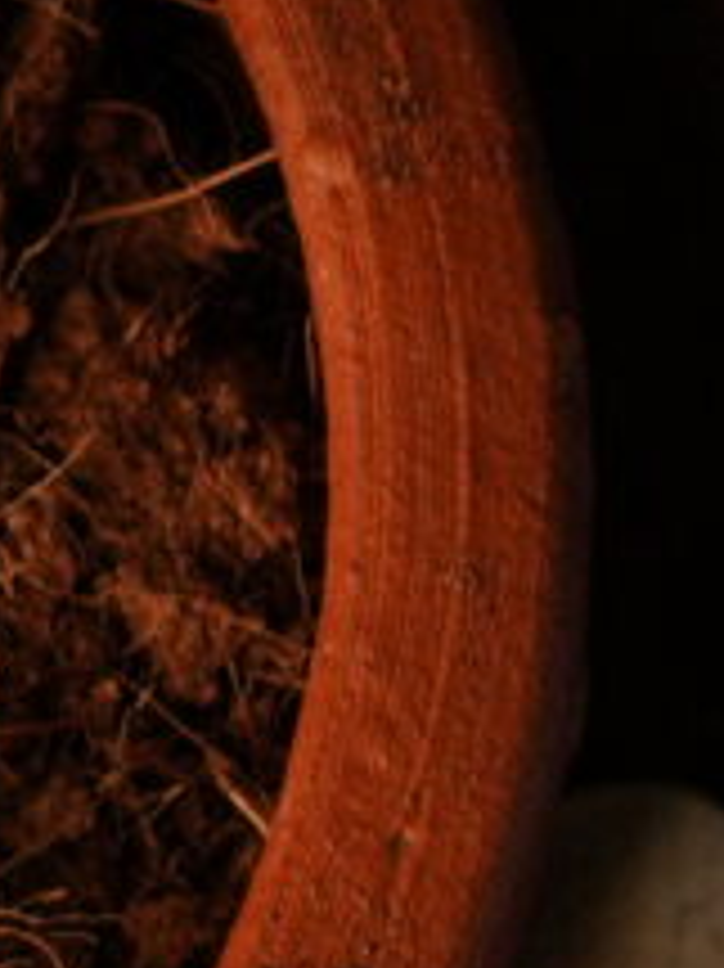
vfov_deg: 8.5
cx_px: -202
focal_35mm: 229
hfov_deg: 6.4
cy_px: 1450
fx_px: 6396
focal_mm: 49.9
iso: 800
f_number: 13
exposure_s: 1/6
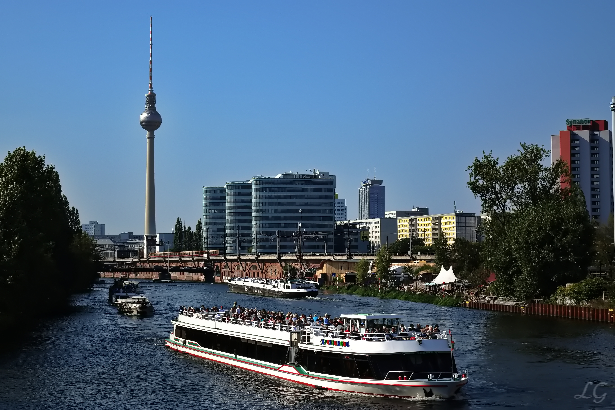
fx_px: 1264
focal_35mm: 74
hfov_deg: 27.3
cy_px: 205
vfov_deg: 18.4
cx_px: 308
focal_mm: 27.11
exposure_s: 1/800
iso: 80
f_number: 4
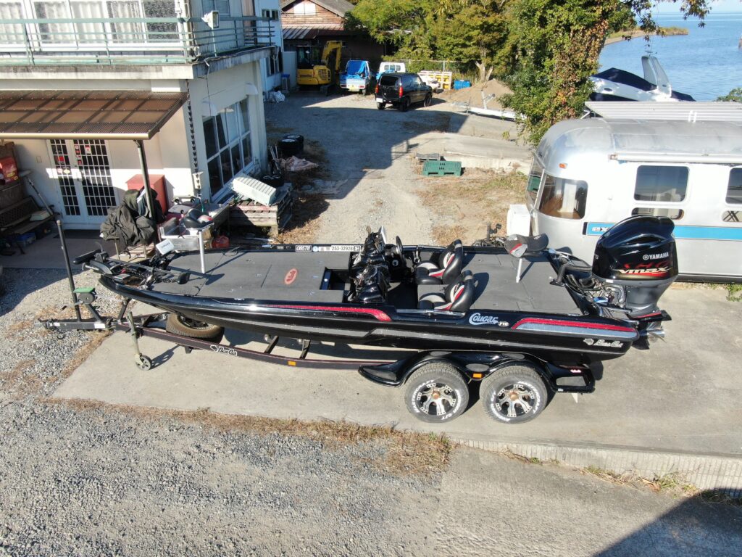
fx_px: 622
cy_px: 278
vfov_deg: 48.2
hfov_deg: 61.7
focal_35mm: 29
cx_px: 371
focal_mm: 5
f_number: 3
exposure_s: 1/640
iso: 100
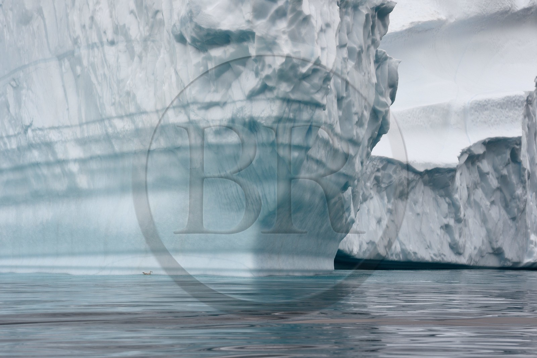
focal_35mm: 200
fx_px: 2983
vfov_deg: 6.9
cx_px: 268
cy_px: 179
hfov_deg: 10.3
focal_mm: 200
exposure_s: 1/250
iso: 400
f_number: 7.1
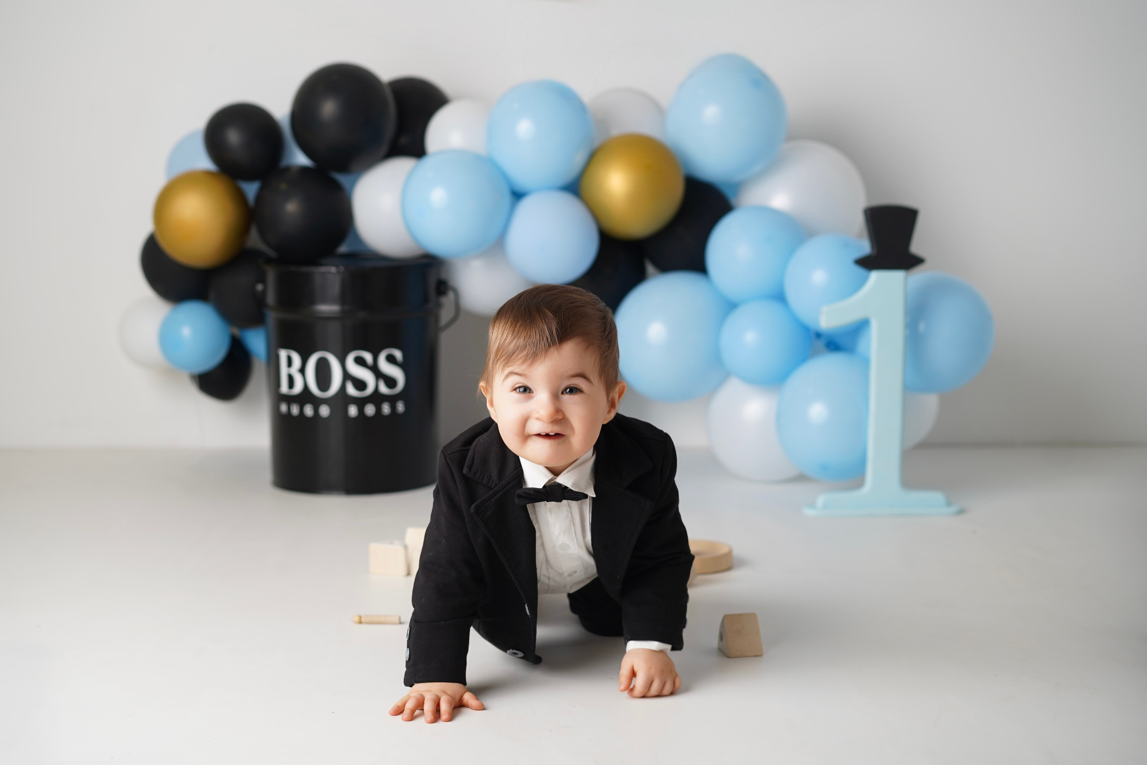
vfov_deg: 24.6
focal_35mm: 55
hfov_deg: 36.3
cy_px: 382
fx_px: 1752
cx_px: 574
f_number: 3.2
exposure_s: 1/160
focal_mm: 55
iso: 125
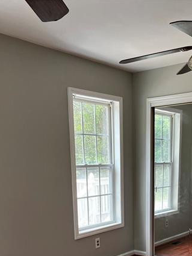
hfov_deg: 30.7
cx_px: 125
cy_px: 230
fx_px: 347
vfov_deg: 37.8
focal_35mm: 47
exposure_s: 1/124
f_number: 1.5
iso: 64
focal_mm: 5.7
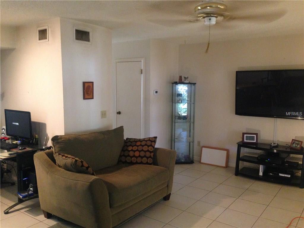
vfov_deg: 42.9
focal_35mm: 33
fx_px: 290
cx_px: 152
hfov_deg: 55.4
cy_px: 114
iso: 320
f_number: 2.4
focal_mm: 4.12
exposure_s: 1/20
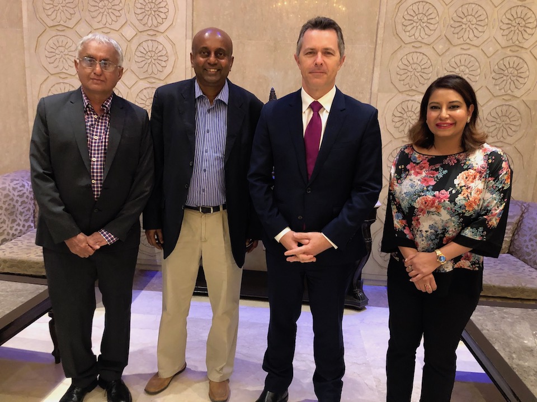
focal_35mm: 28
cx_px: 268
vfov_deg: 49.7
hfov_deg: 63.4
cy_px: 201
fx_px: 434
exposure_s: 1/13
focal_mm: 3.99
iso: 100
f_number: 1.8
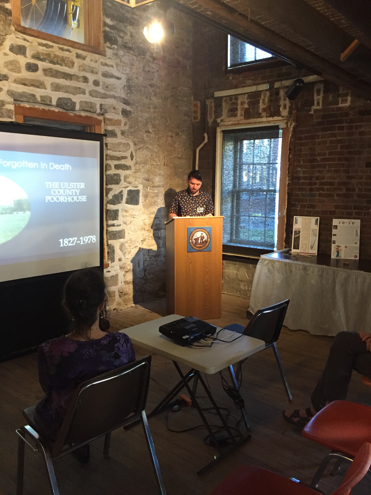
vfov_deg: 61.7
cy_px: 248
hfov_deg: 48.2
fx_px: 414
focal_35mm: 29
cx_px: 186
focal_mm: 4.15
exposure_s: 1/30
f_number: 2.2
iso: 250
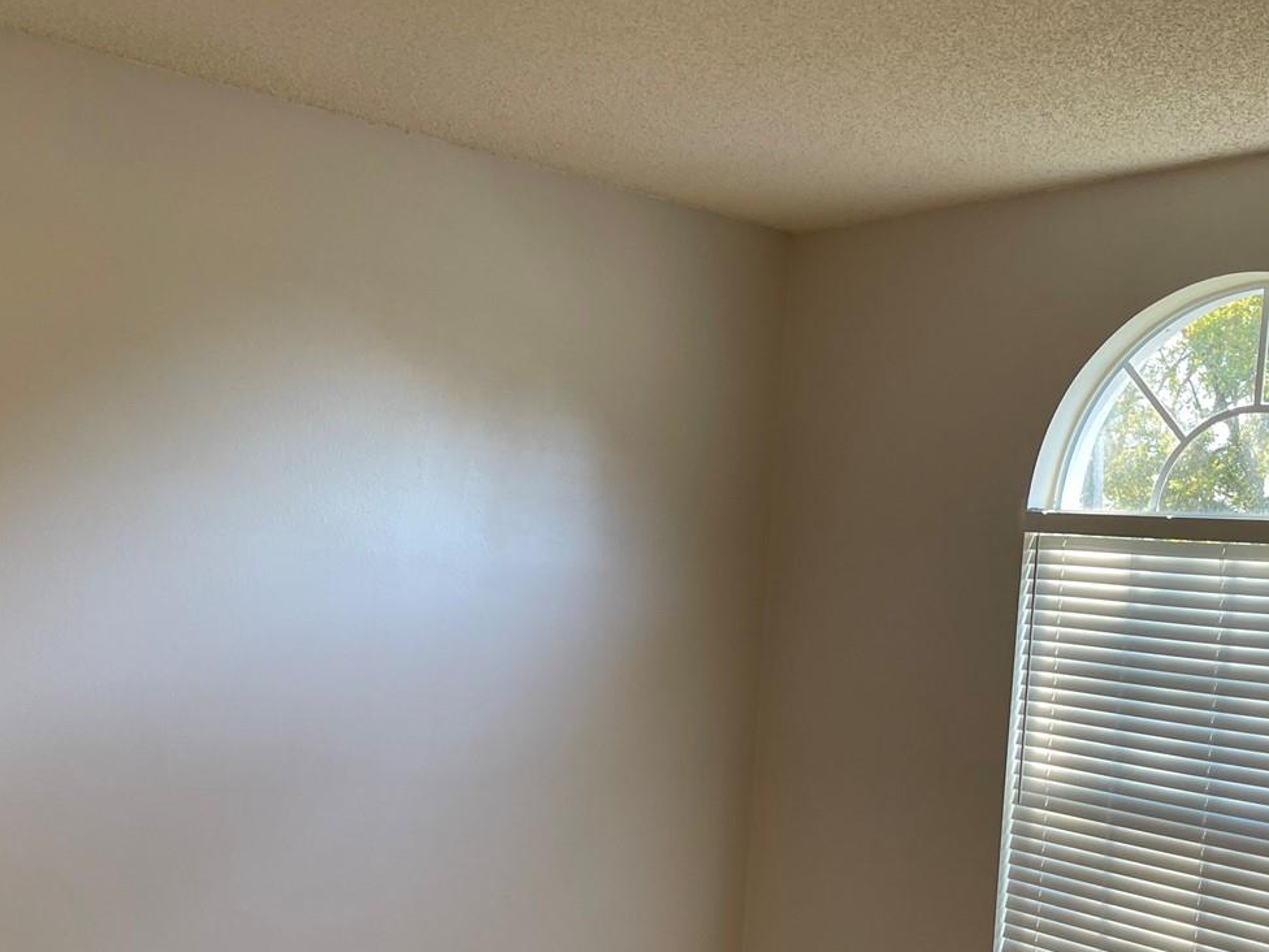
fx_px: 1503
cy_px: 650
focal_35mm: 41
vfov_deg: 34.7
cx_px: 761
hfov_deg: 45.5
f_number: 1.6
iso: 100
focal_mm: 5.1
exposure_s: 1/100
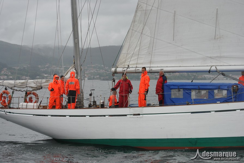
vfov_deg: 16.6
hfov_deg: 24.6
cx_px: 122
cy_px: 82
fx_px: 560
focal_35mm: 82
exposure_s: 1/200
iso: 100
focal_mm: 55
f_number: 7.1
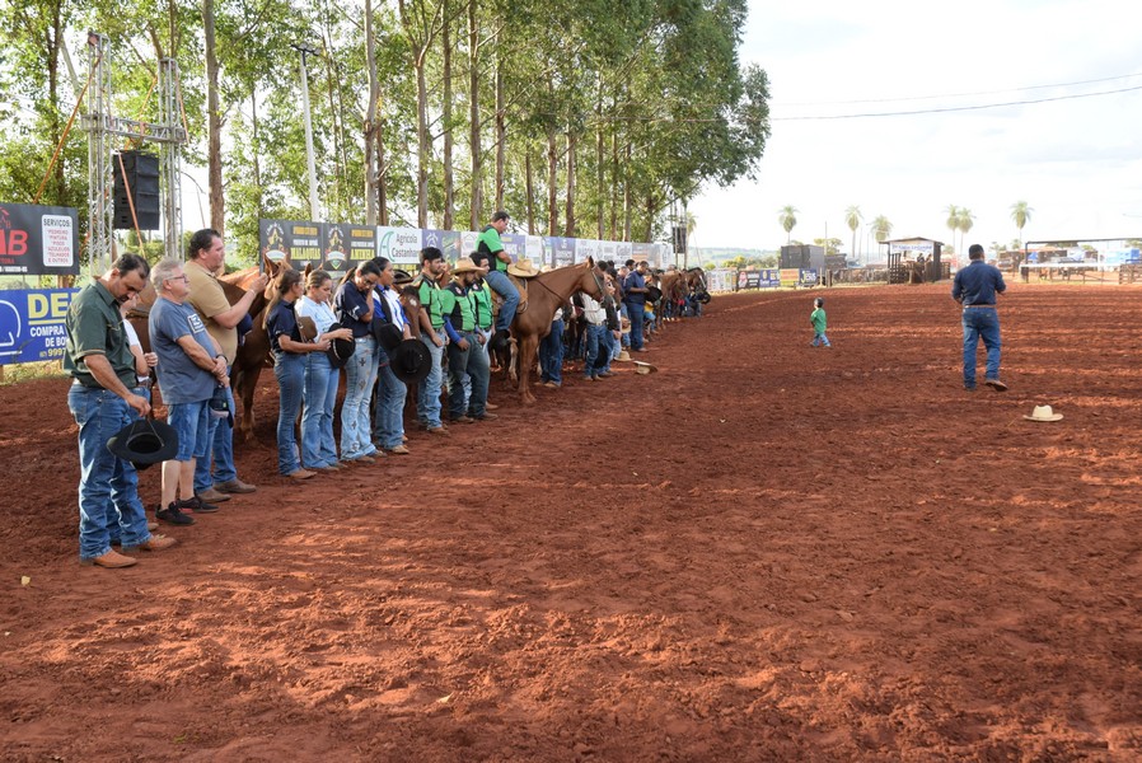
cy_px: 382
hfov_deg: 47.9
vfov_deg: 33.1
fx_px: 1286
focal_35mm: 40
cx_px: 571
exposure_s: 1/250
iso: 800
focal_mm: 27
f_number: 9
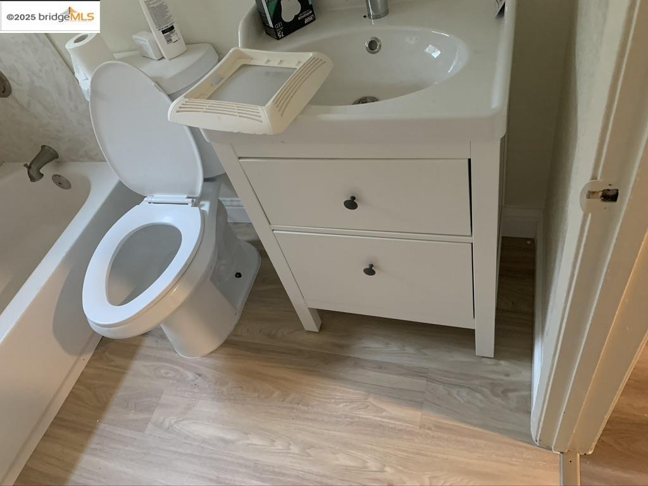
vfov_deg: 53.1
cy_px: 243
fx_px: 487
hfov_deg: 67.3
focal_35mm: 26
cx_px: 324
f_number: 1.8
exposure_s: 1/40
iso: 400
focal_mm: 4.25
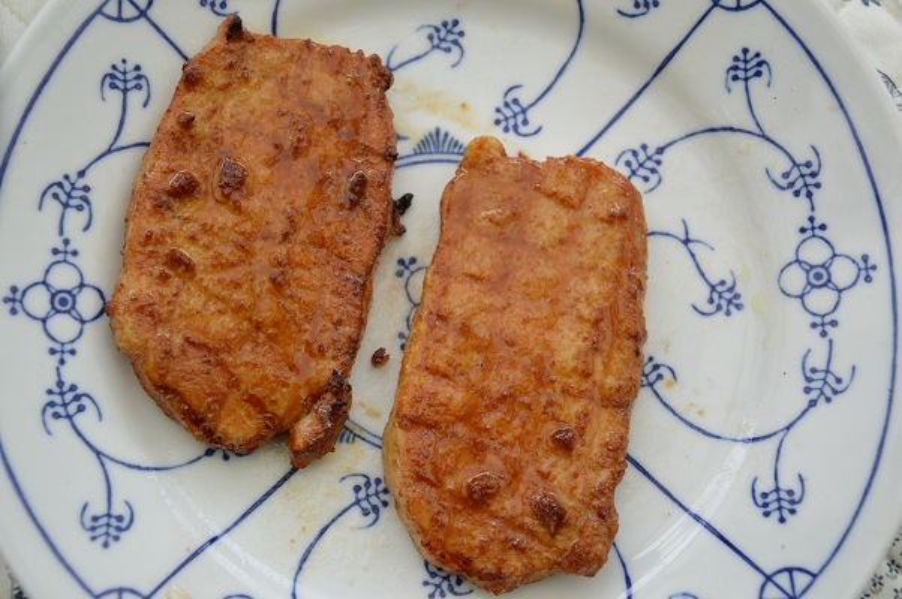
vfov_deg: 20.1
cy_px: 300
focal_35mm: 68
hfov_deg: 29.9
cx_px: 451
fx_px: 1689
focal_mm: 45
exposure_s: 1/125
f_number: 5.6
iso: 400
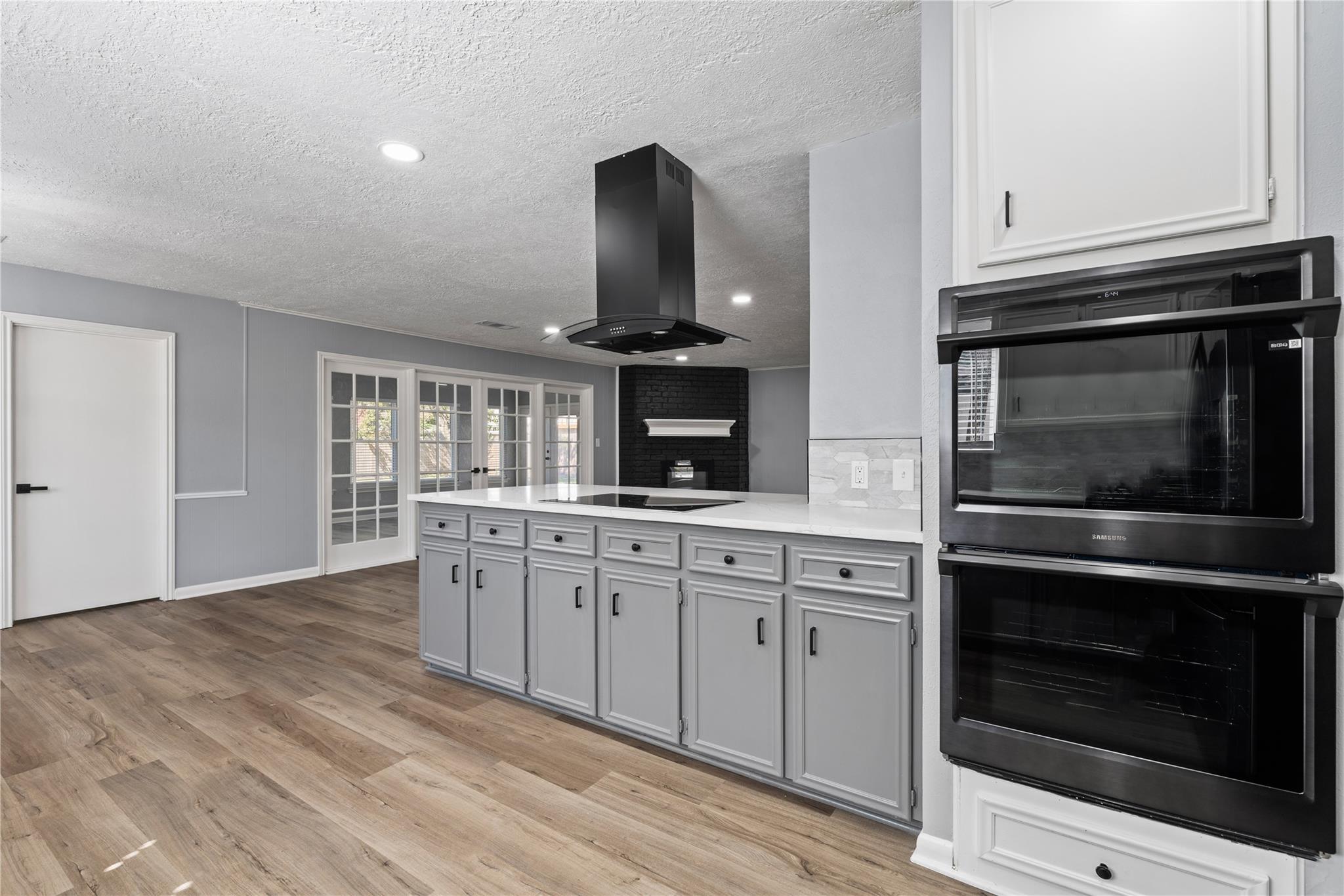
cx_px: 672
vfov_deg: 73.7
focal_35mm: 16
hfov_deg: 96.7
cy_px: 448
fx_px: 597
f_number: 9
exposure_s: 1
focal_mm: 16
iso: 200
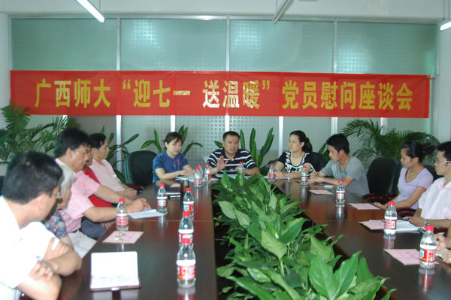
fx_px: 451
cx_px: 226
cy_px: 150
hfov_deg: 53.2
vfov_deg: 36.8
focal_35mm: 36
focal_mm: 24
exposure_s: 1/60
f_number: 3.5
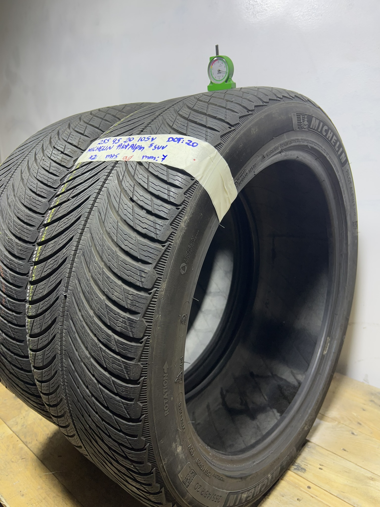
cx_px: 190
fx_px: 381
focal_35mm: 26
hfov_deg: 53.1
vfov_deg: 67.3
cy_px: 254
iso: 32
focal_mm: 5.7
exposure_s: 1/123
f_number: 1.5
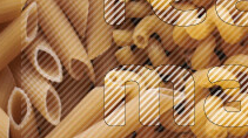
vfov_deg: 6.1
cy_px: 87
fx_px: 1307
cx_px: 314
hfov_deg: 10.6
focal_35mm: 199
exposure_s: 1/100
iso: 160
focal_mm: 50
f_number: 8
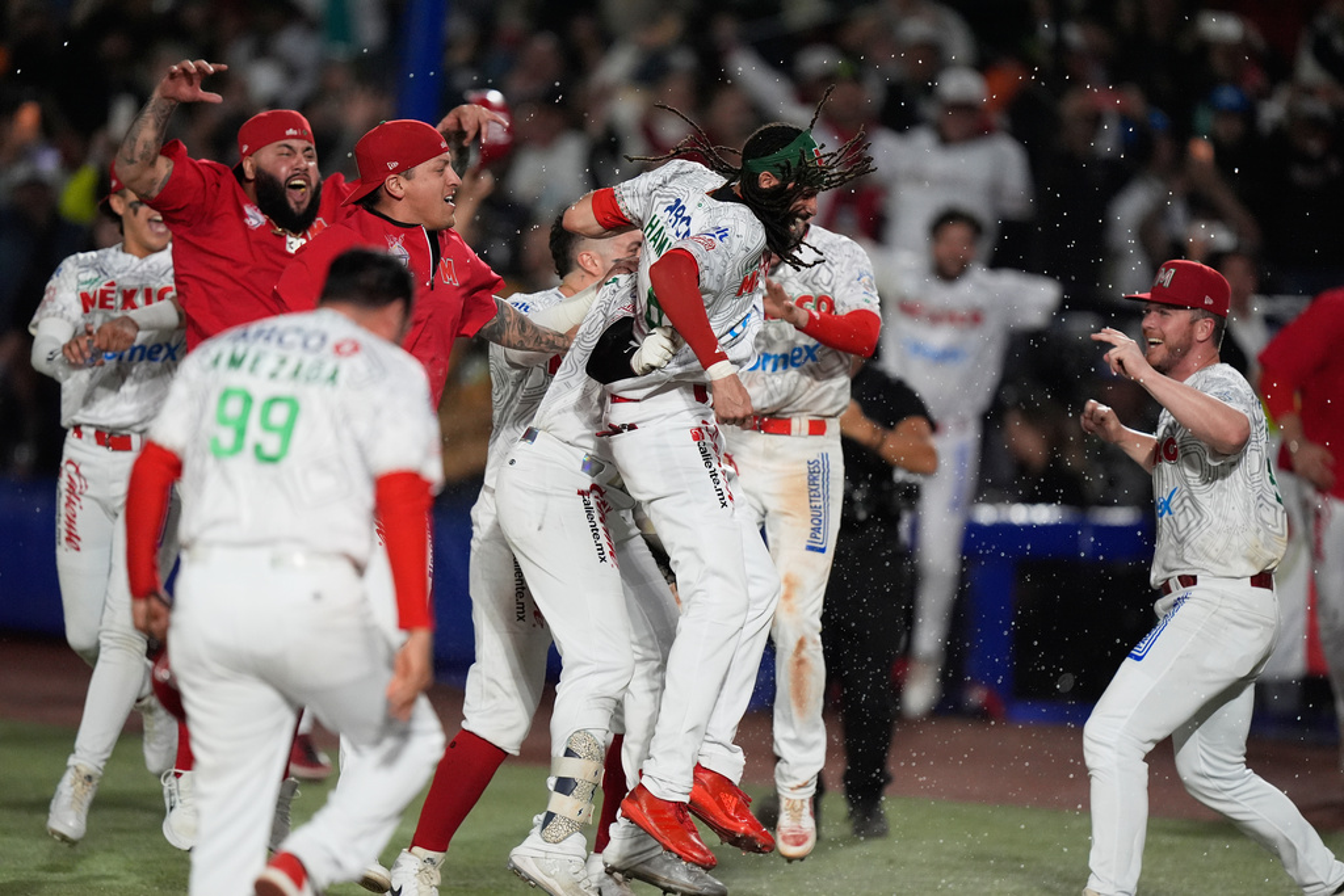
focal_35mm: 400
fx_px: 14934
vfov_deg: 3.4
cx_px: 672
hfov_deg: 5.2
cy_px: 448
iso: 3200
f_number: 2.8
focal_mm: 400
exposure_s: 1/2000
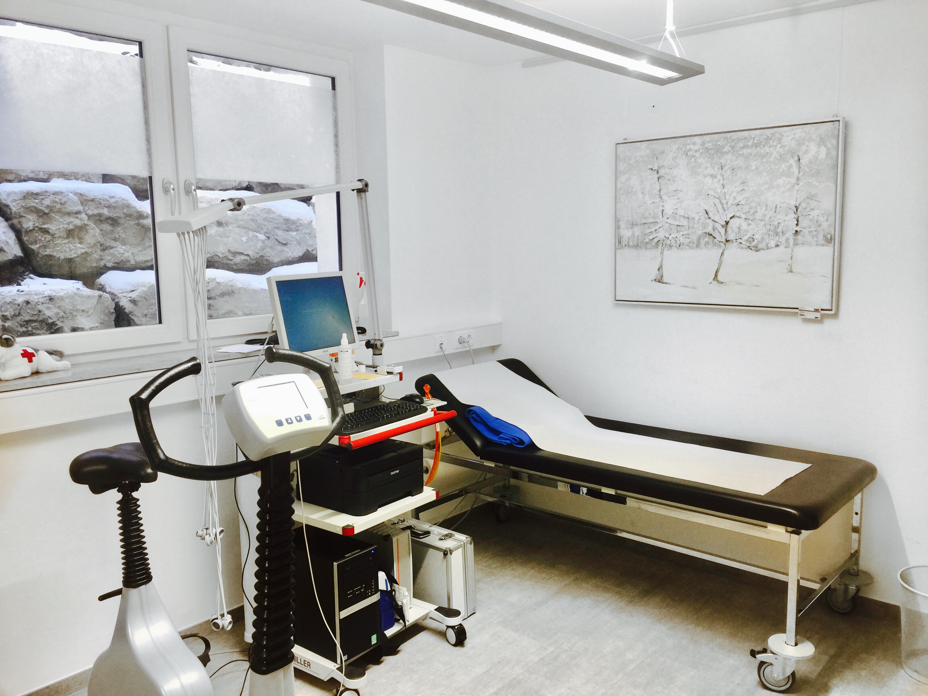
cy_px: 348
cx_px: 464
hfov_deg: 61.7
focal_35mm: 29
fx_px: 777
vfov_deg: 48.2
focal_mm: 4.15
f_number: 2.2
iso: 40
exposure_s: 1/17
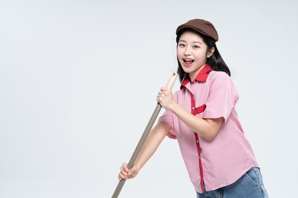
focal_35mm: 90
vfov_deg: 15.2
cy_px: 99
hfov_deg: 22.6
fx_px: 745
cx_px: 149
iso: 250
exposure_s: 1/160
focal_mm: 90
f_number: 8
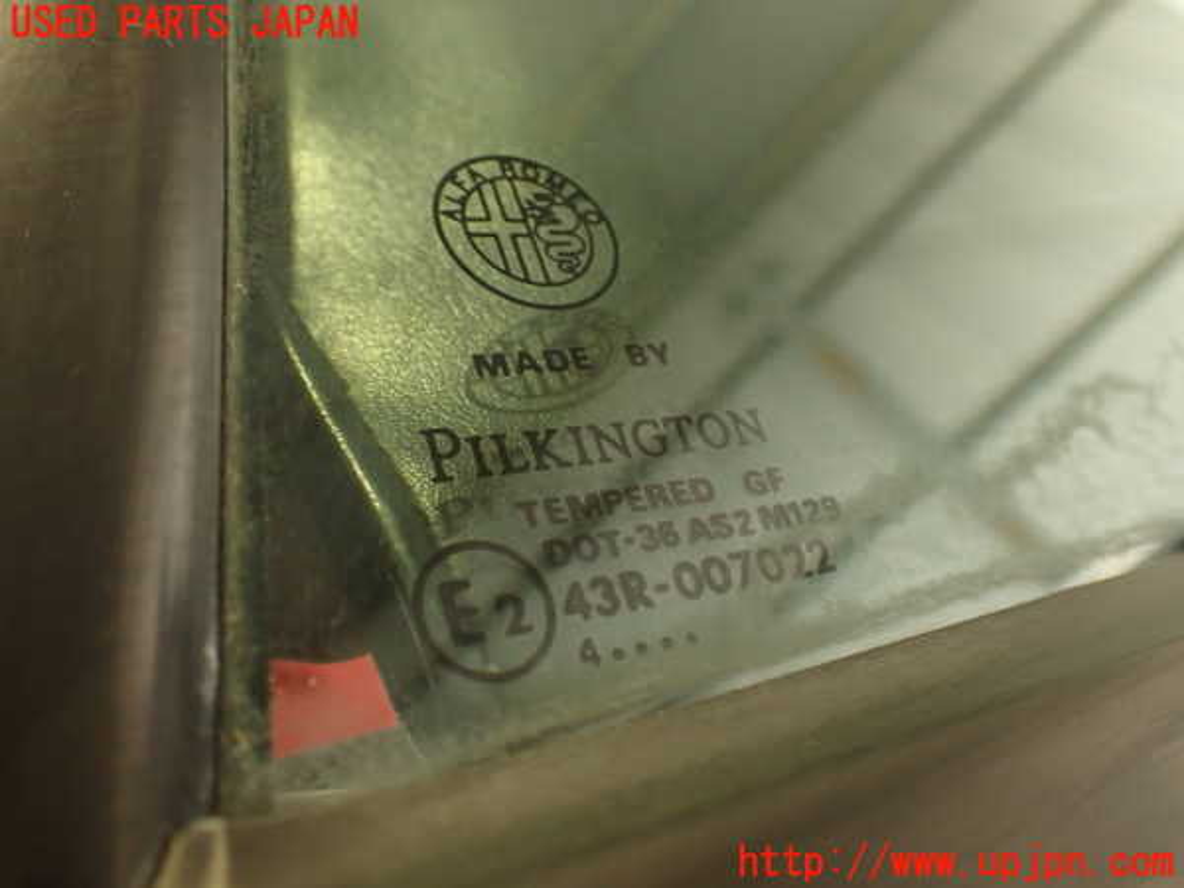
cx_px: 592
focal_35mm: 32
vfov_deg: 44.2
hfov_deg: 56.8
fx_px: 1095
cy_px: 444
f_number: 2.4
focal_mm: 5.79
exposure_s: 1/30
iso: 250
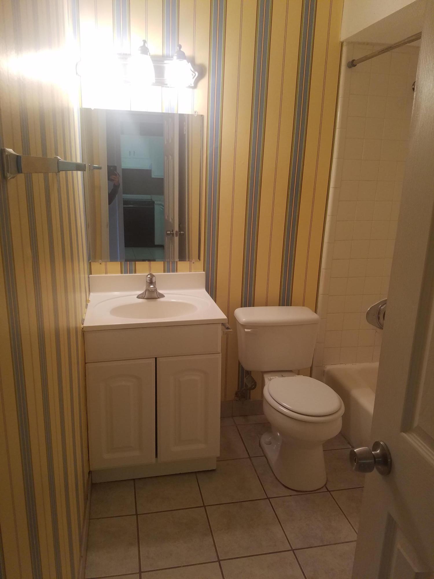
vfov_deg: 67.3
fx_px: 435
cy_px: 290
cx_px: 217
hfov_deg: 53.1
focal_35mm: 26
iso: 100
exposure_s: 1/60
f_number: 1.7
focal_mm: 4.2
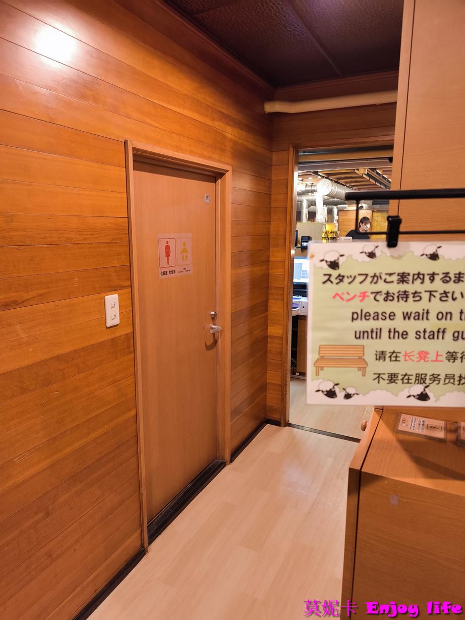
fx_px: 412
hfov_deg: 58.9
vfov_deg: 73.9
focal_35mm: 23
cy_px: 310
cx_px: 232
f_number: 1.6
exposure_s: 1/60
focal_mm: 6.57
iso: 800
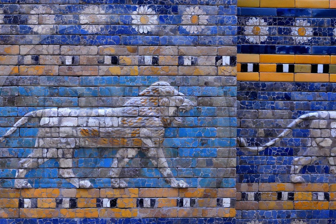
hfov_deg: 45.5
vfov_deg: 31.8
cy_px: 134
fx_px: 392
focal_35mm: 42
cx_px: 104
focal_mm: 29
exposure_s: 1/80
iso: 3200
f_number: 9
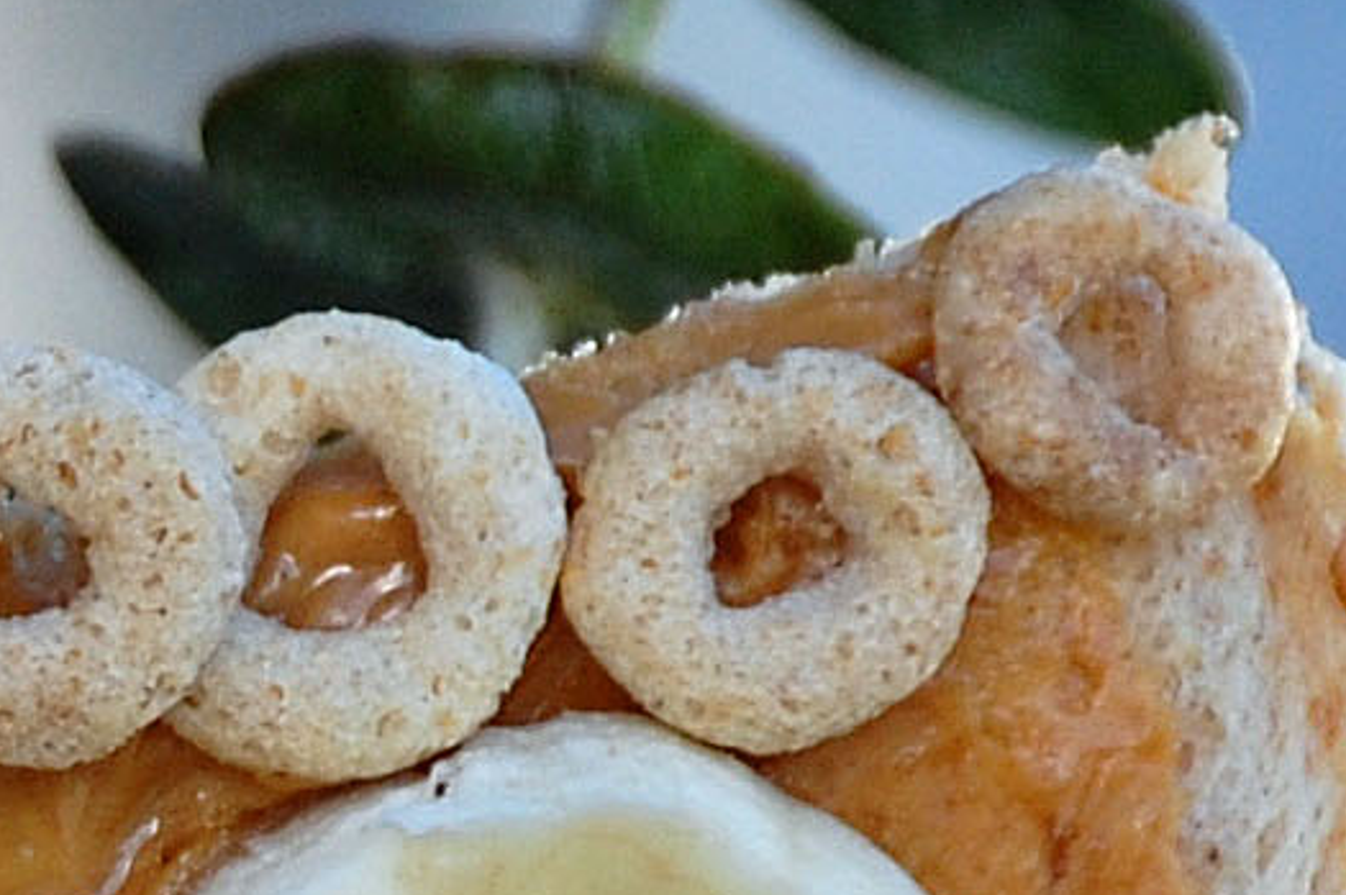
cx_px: -951
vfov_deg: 1.4
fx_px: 35971
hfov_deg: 2.1
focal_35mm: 963
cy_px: 1157
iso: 280
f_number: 5.6
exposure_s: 1/500
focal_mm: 112
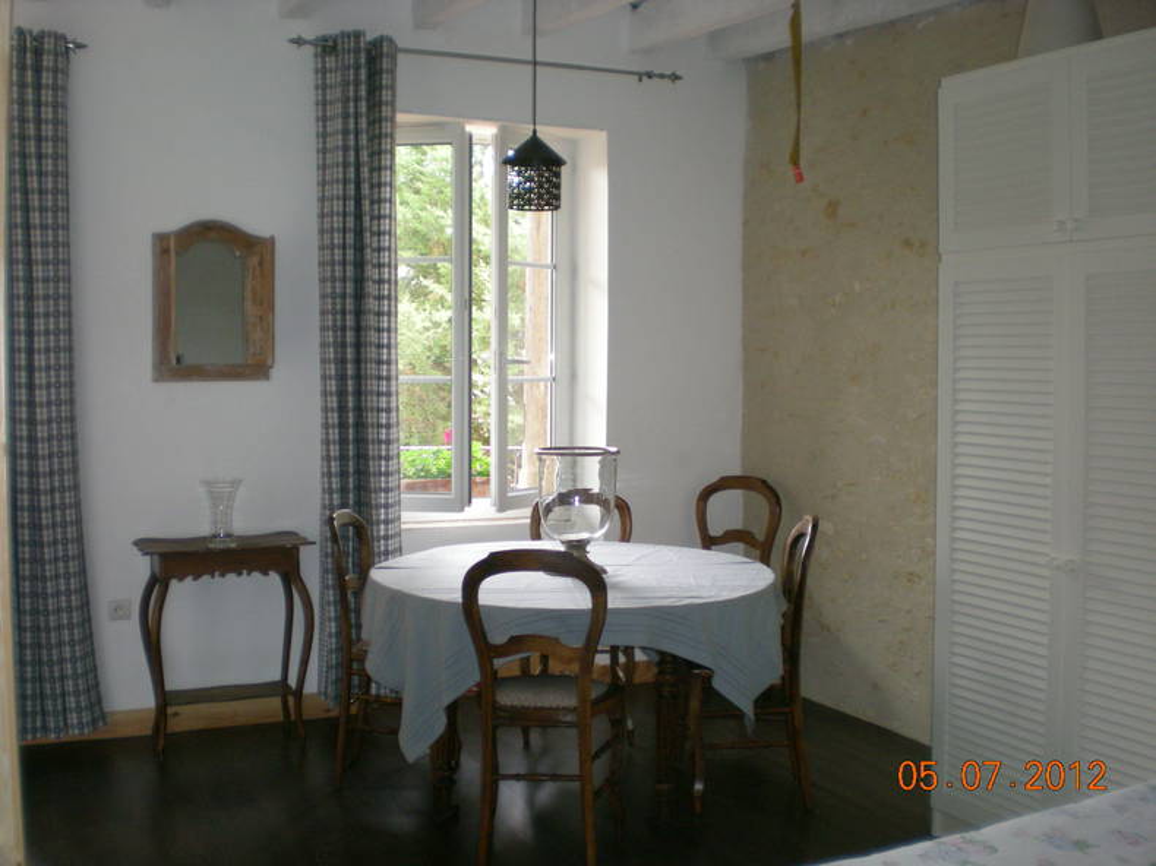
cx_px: 578
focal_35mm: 38
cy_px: 433
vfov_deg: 37.7
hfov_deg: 49.0
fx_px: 1269
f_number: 3.1
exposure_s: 1/29
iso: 200
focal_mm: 6.3
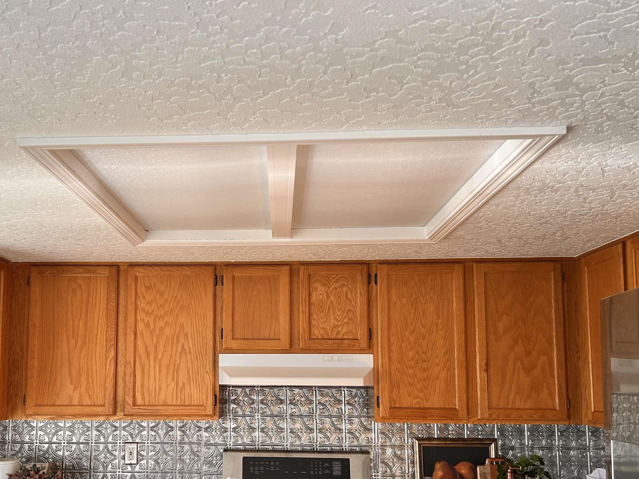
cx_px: 227
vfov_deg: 38.3
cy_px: 309
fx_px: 683
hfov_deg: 49.5
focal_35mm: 37
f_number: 1.5
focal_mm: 5.7
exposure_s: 1/121
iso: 64
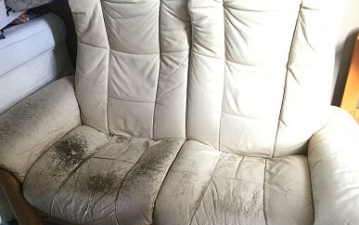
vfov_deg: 37.2
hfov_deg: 56.7
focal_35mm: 34
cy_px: 134
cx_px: 178
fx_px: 333
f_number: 2.4
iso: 200
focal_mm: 3.3
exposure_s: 1/33
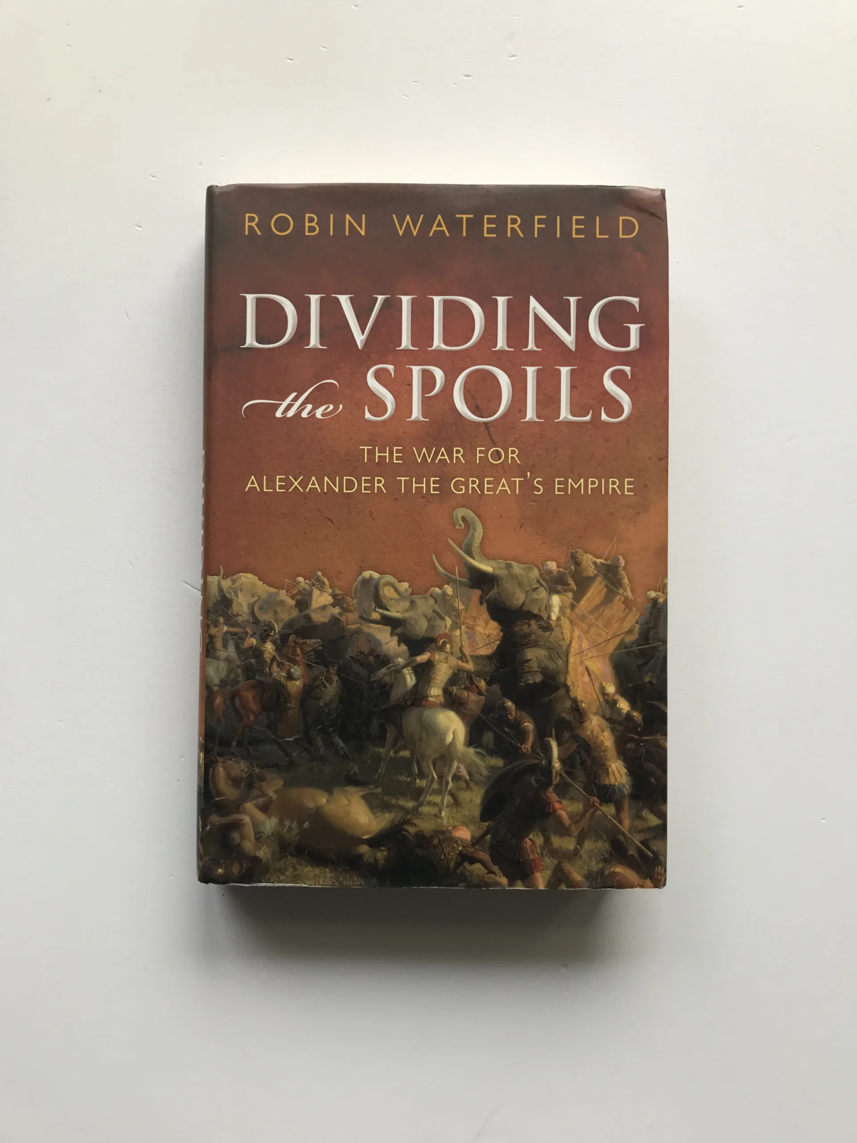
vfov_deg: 63.4
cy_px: 572
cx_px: 428
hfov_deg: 49.7
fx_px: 924
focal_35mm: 28
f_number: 1.8
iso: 25
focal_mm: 3.99
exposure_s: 1/50
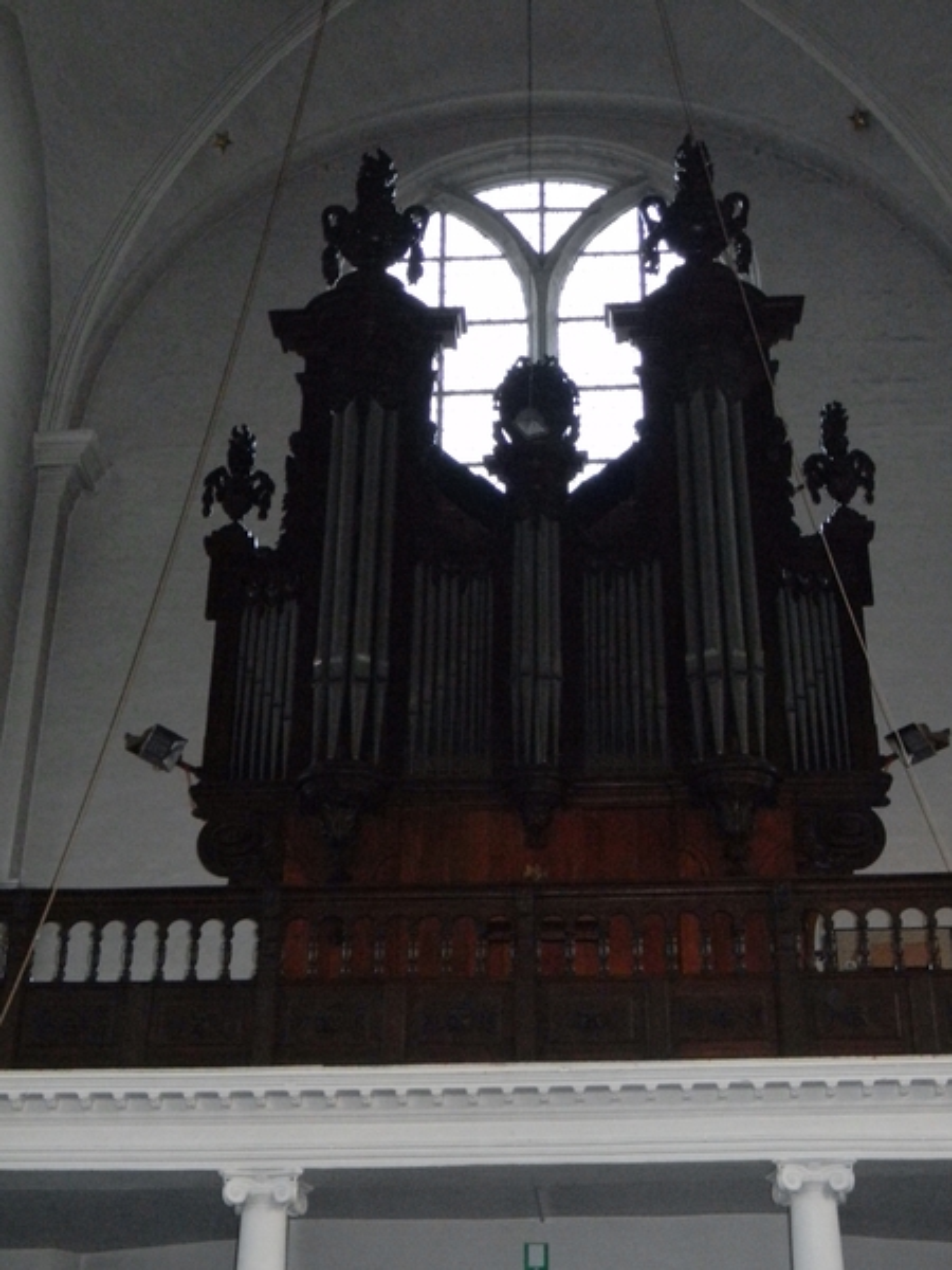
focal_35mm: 47
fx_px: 1723
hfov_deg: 30.9
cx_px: 476
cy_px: 635
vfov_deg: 40.4
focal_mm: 8.6
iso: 800
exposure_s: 1/30
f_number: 3.9
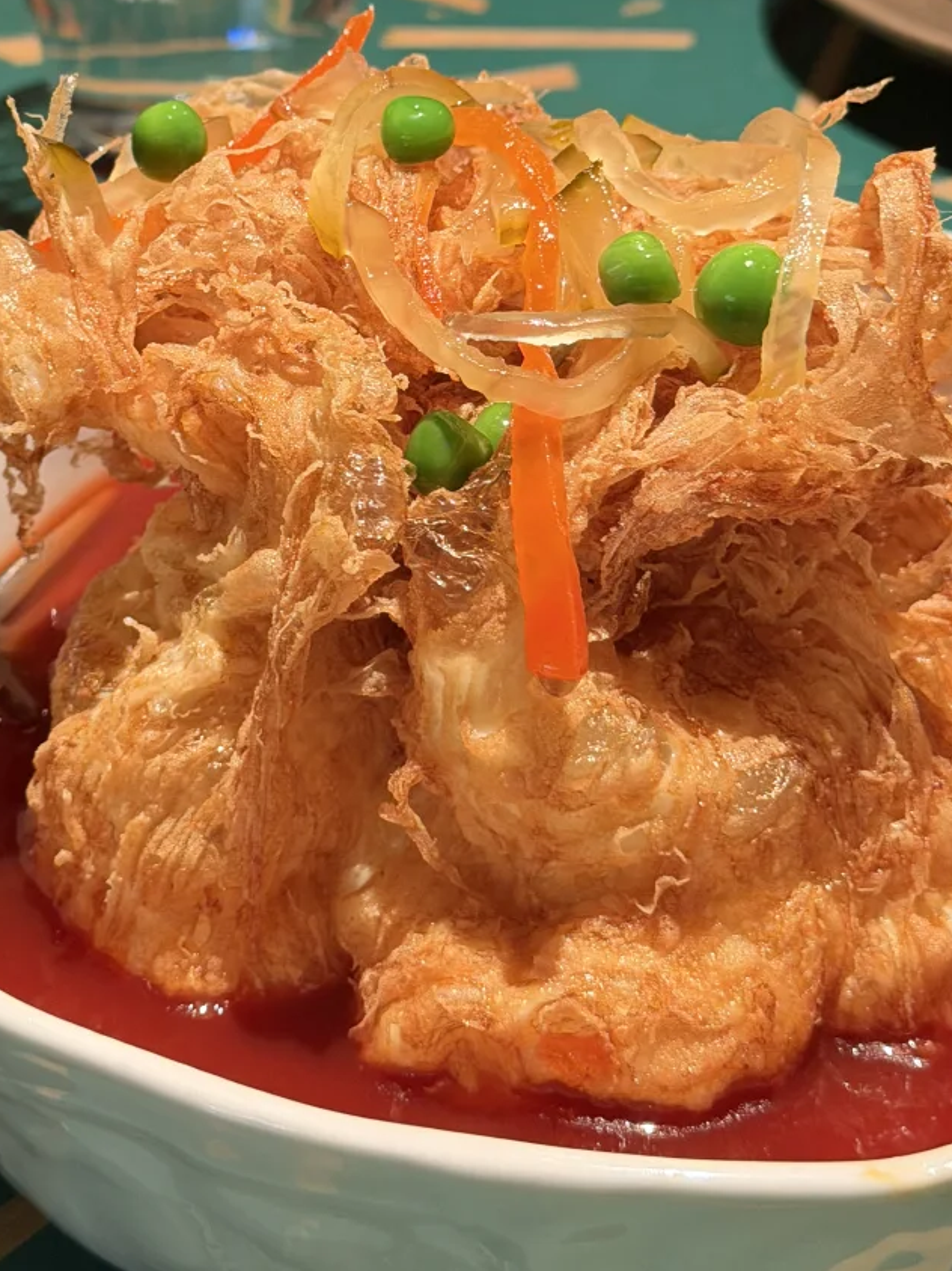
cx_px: 310
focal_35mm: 82
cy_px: 306
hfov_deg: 17.9
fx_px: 3008
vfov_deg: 23.6
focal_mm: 6.76
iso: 320
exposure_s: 1/40
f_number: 1.78
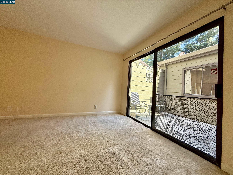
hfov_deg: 102.1
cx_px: 116
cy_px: 88
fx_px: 94
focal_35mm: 14
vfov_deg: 85.7
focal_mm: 2.22
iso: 64
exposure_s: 1/119
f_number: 2.2
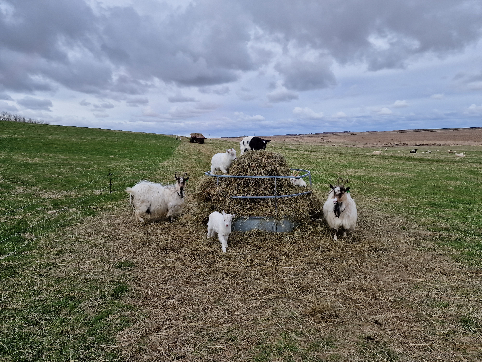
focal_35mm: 23
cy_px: 181
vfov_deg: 58.9
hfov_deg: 73.9
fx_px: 320
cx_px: 241
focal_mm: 6.4
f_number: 1.8
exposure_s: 1/1768
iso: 50
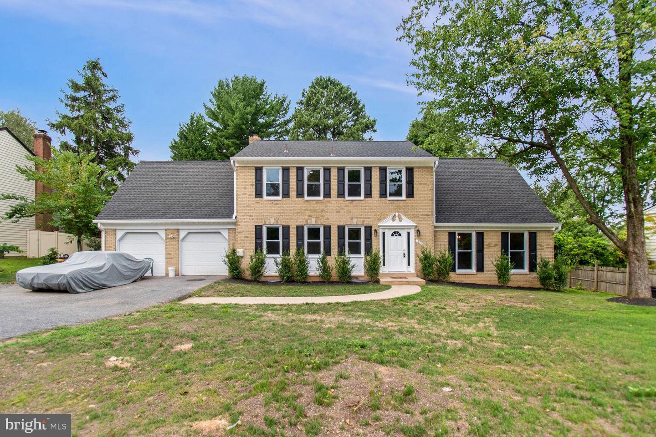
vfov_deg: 77.3
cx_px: 328
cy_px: 218
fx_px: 273
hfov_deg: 100.4
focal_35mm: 15
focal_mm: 10
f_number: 9
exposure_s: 1/160
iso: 200
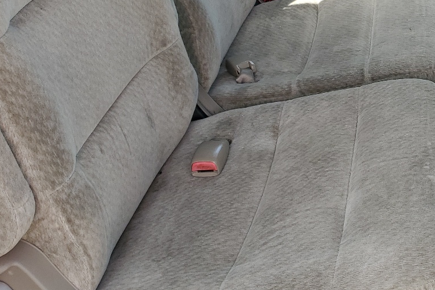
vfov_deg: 23.7
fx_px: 689
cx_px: 374
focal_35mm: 57
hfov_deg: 33.6
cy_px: 112
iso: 50
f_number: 1.5
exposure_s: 1/556
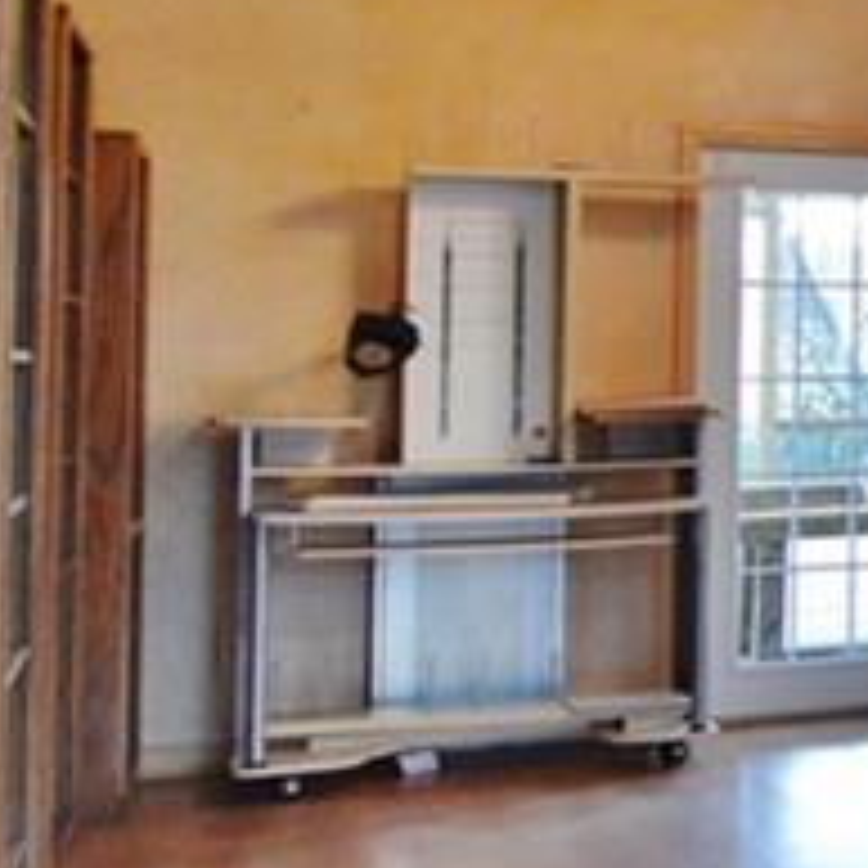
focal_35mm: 74
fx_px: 2106
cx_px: 1871
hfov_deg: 16.2
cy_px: 247
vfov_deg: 23.1
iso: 800
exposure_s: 1/160
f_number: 2.8
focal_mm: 11
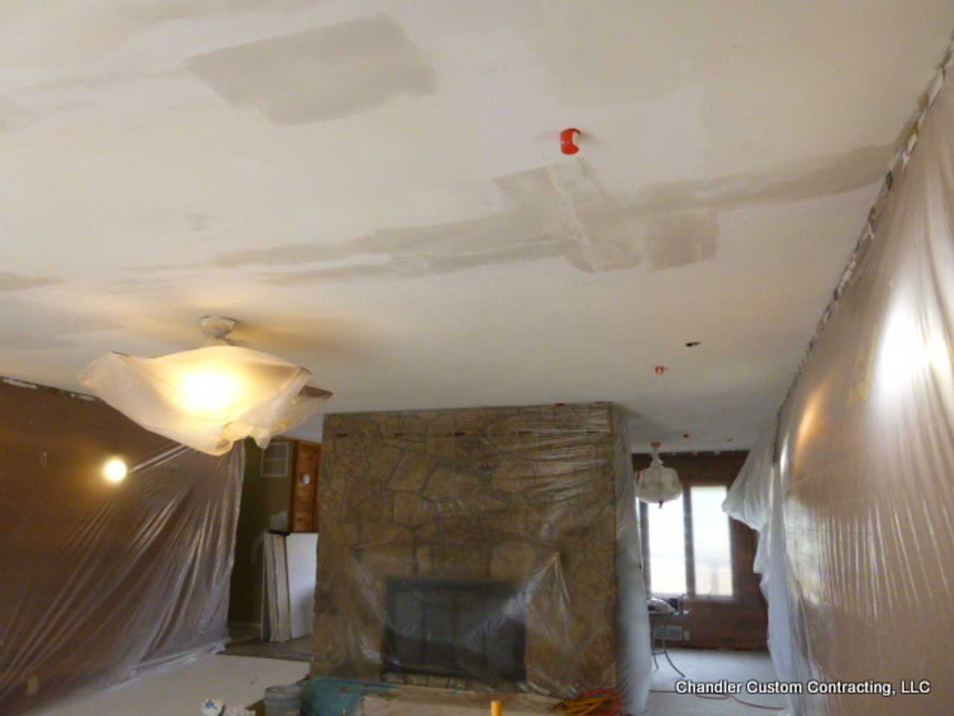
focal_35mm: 25
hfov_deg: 69.4
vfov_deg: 54.9
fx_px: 689
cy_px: 358
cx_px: 477
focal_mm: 4.5
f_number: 3.1
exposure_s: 1/60
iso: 320
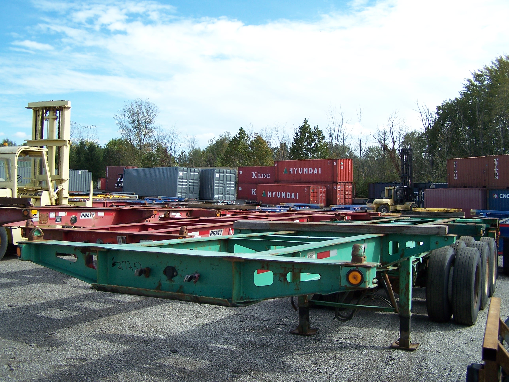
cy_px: 191
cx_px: 254
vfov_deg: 37.7
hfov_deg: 49.0
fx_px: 559
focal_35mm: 38
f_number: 2.8
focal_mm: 6.3
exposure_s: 1/750
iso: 80
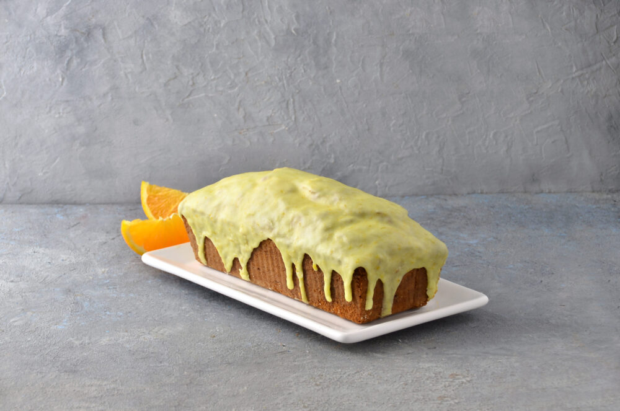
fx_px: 2450
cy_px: 206
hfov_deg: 14.4
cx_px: 310
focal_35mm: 142
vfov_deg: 9.6
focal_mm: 95
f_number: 9
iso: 160
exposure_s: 1/50
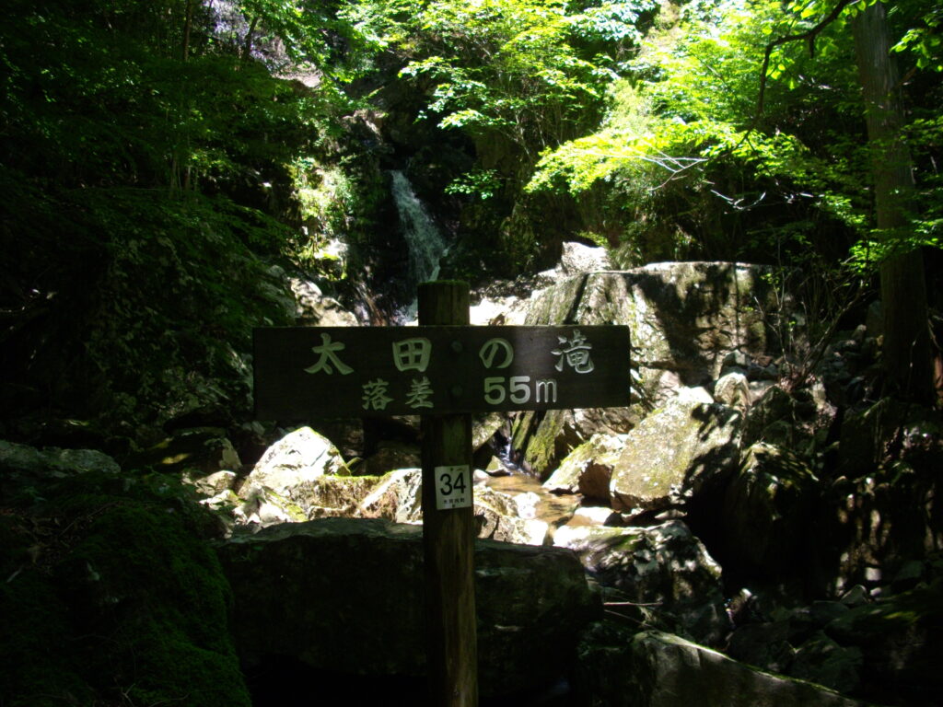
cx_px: 472
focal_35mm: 37
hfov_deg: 50.1
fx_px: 1008
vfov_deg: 38.7
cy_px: 354
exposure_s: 1/160
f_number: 2.8
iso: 100
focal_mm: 6.2
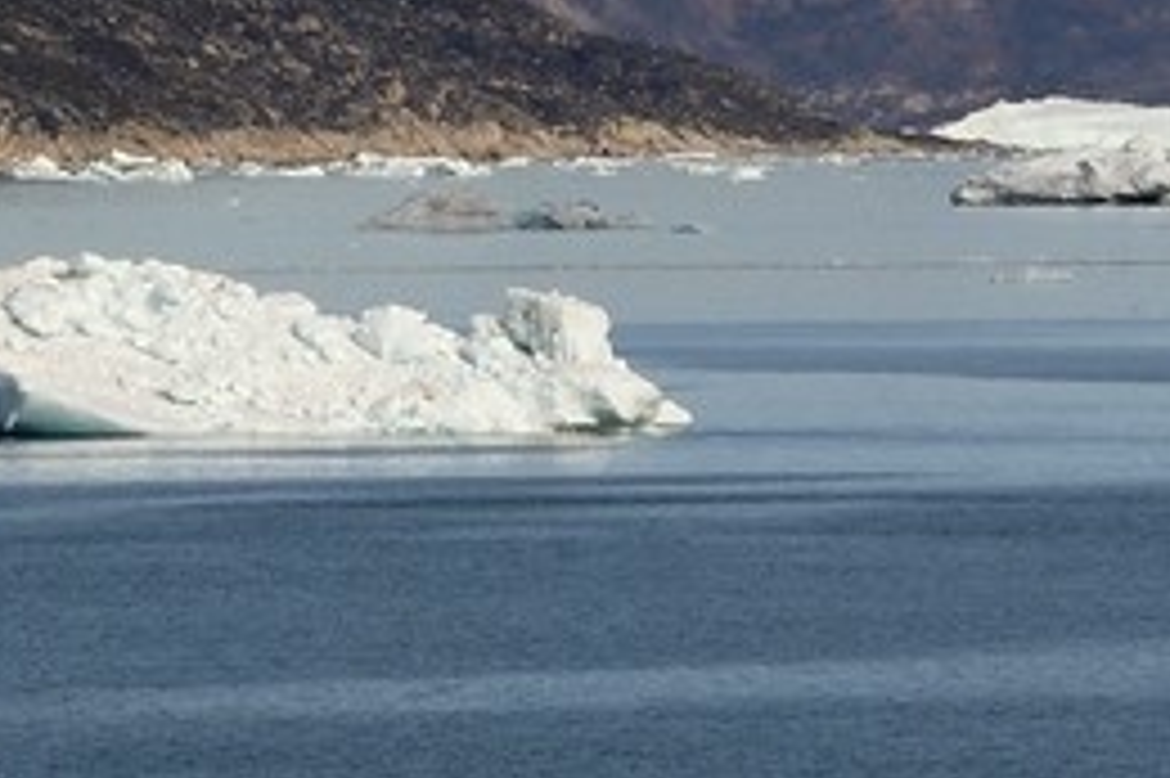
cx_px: -2174
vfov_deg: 1.2
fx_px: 36993
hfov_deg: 1.8
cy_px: 625
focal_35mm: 1139
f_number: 13
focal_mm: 185
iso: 200
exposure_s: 1/400
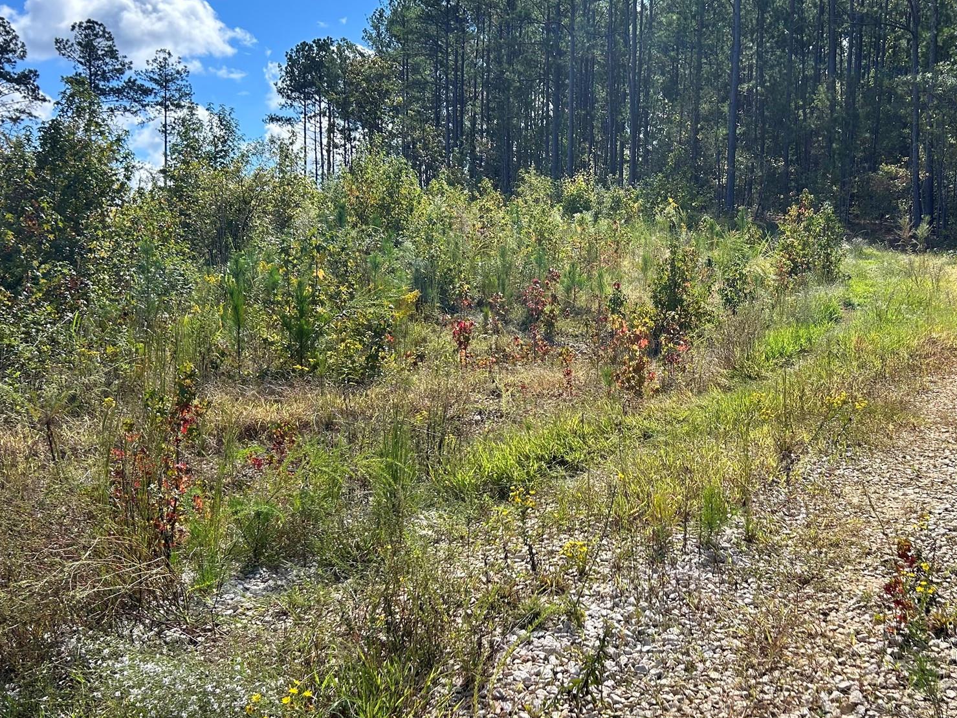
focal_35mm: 36
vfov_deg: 39.6
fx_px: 995
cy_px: 383
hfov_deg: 50.7
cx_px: 611
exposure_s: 1/2252
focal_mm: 5.7
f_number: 1.5
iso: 50
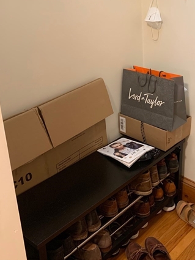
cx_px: 164
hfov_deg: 30.0
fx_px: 353
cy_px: 79
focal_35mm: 47
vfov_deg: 39.7
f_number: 1.8
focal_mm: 4.25
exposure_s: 1/40
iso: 250
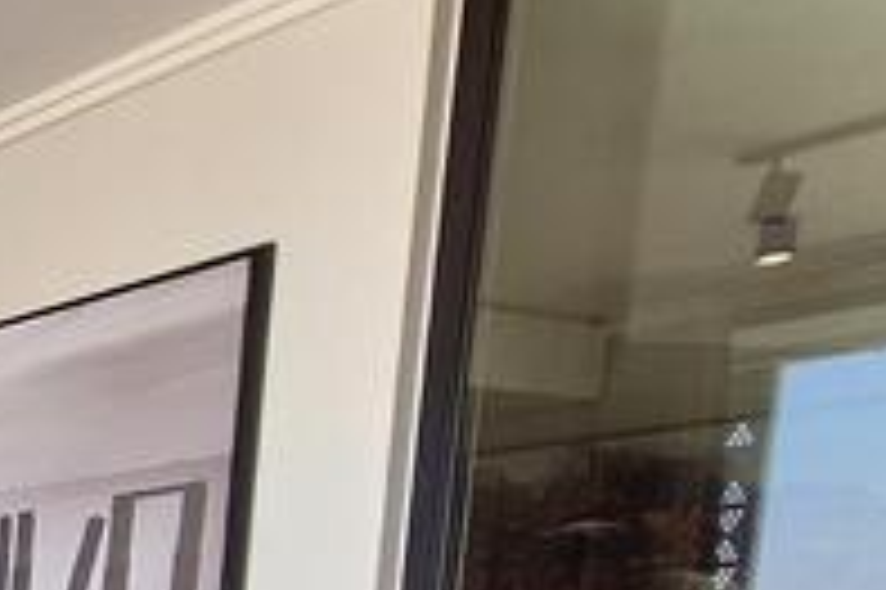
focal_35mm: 55
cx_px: -751
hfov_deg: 21.4
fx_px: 1352
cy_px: 896
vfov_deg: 20.8
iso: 64
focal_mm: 1.74
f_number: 2.2
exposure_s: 1/100
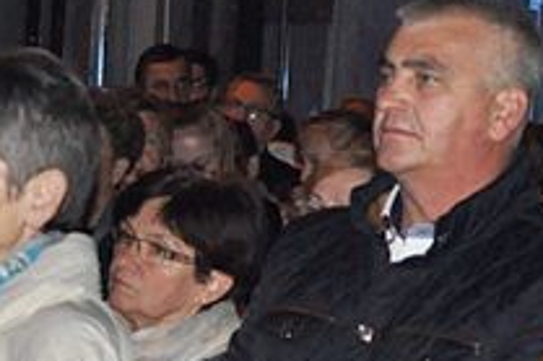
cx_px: -166
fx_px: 3677
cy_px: 552
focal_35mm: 244
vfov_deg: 5.6
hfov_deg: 8.3
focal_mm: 40
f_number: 5
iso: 2000
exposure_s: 1/60
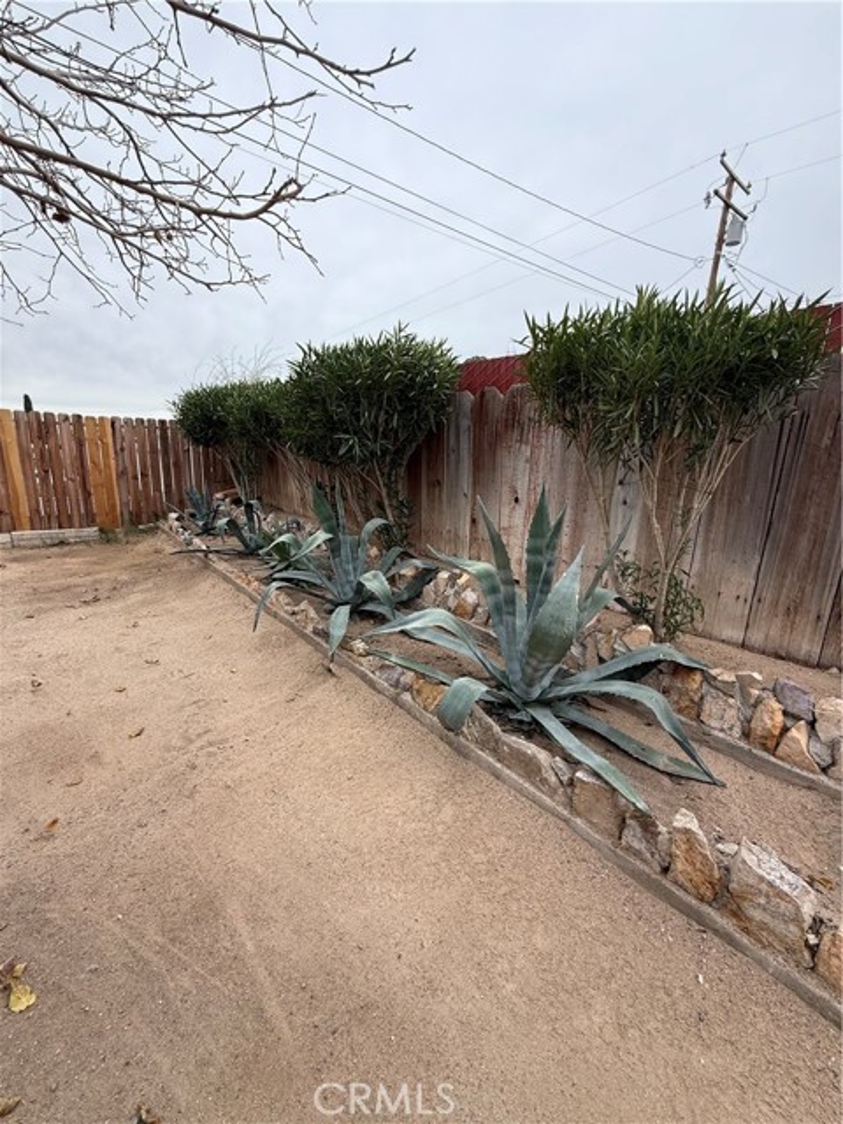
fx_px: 455
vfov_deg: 102.1
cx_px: 422
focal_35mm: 14
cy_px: 562
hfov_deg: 85.7
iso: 64
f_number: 2.2
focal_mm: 2.22
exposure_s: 1/522
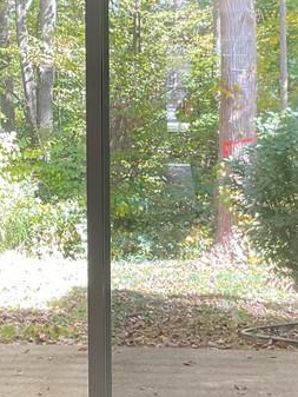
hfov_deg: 16.8
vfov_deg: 22.2
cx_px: 106
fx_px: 1009
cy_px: 138
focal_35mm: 88
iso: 64
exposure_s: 1/60
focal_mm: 3
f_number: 1.8
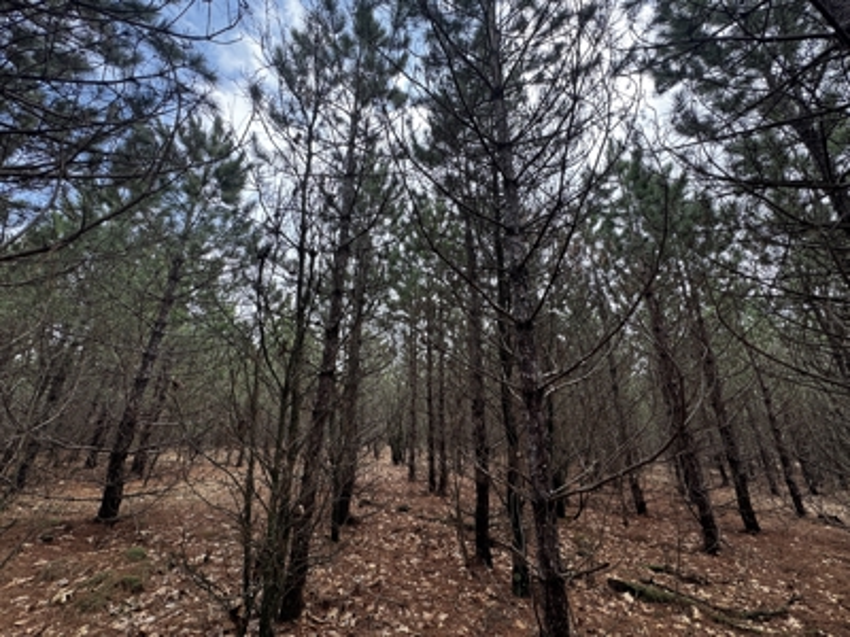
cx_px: 425
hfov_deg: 102.1
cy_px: 318
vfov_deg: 85.7
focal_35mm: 14
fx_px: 344
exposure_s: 1/222
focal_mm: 2.22
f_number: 2.2
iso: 40
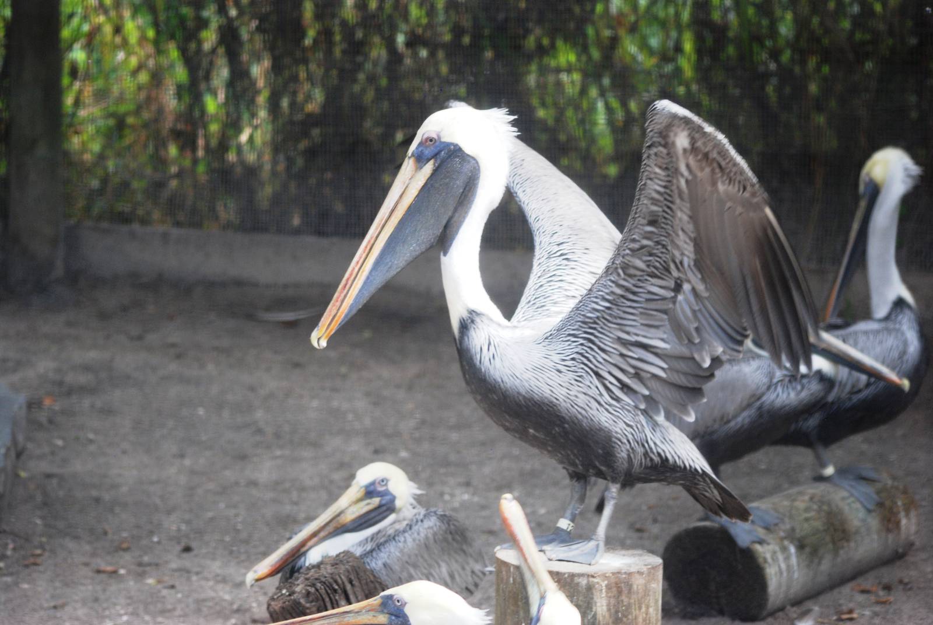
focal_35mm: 165
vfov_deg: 8.3
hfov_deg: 12.4
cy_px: 312
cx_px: 466
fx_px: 4281
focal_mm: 110
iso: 400
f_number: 4.2
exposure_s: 1/160
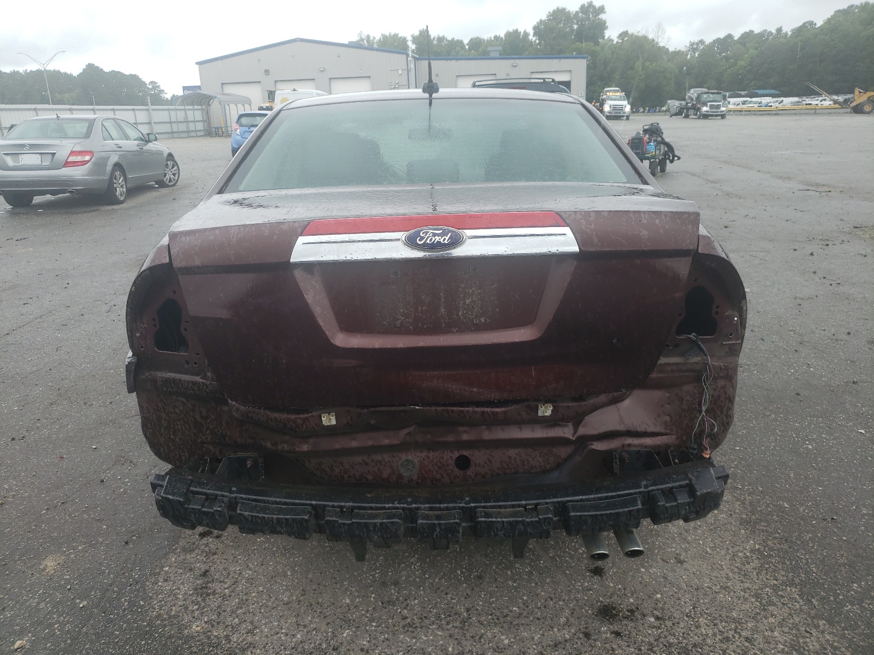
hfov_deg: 67.3
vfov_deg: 53.1
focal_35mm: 26
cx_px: 437
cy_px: 328
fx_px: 656
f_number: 1.5
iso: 50
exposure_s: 1/400
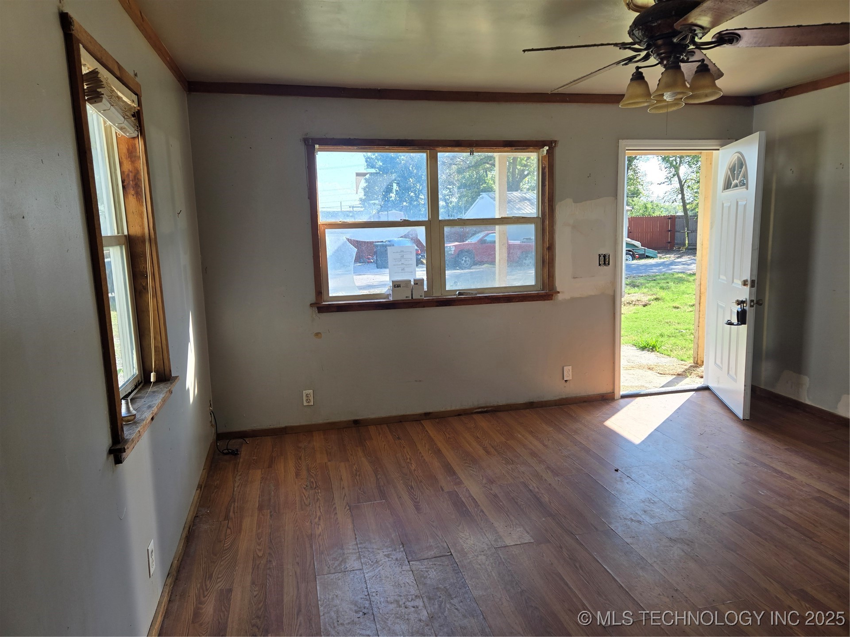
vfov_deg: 58.9
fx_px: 565
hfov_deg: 73.9
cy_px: 318
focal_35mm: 23
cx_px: 425
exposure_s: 1/252
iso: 25
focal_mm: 5.4
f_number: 1.8
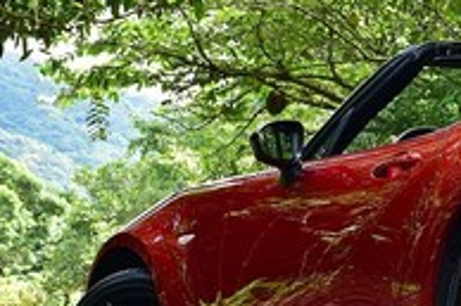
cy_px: 183
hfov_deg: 12.4
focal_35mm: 163
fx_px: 2080
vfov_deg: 8.4
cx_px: 535
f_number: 9
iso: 200
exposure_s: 1/60
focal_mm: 35
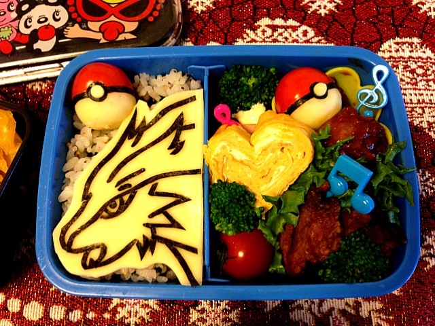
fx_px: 415
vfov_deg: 42.9
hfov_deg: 55.4
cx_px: 218
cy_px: 163
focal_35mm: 33
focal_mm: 4.13
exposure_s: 1/20
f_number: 2.4
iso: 100
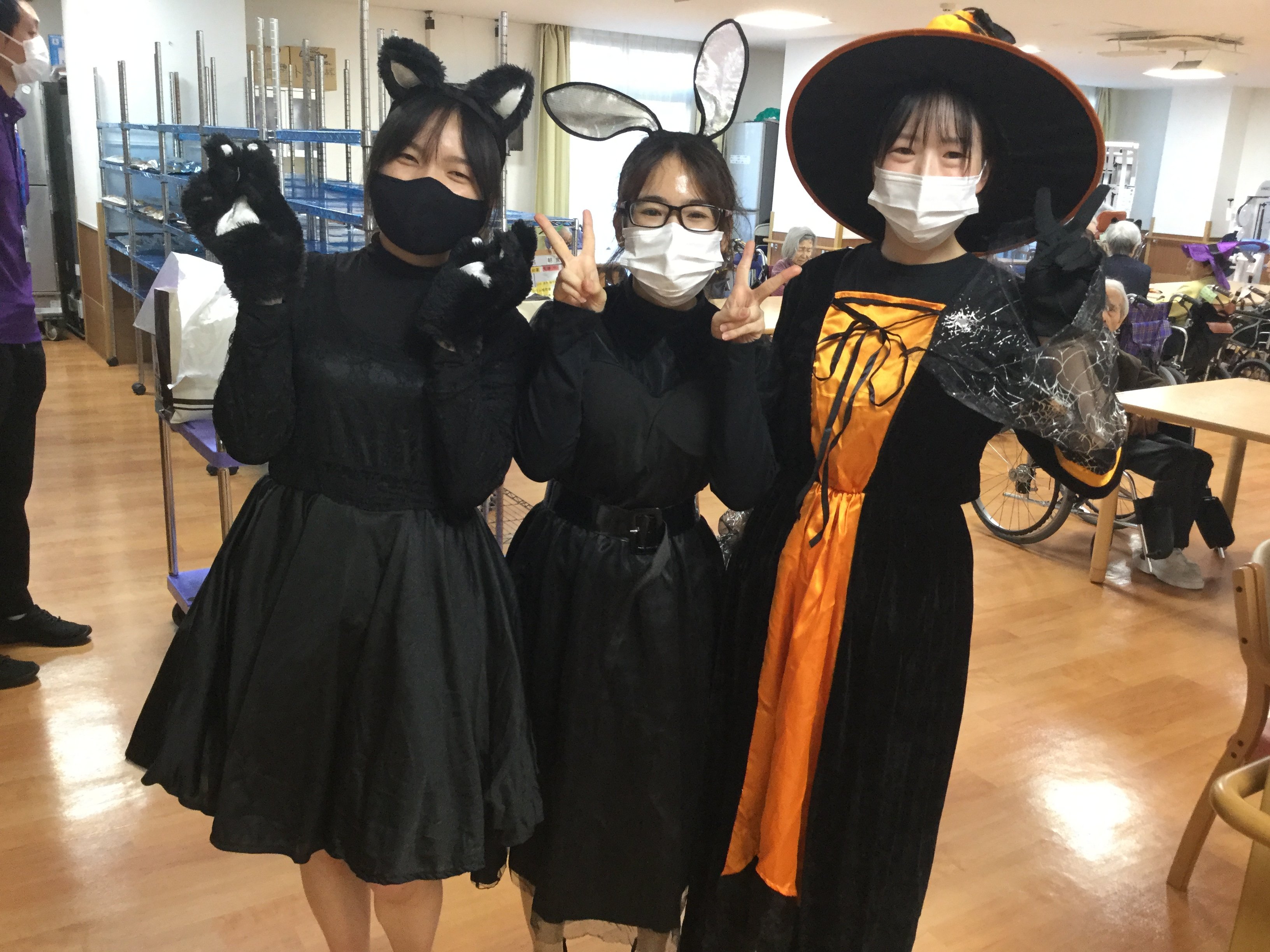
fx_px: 1137
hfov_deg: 58.4
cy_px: 476
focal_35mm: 31
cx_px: 635
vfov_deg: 45.4
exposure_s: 1/30
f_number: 2.4
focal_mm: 3.3
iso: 100
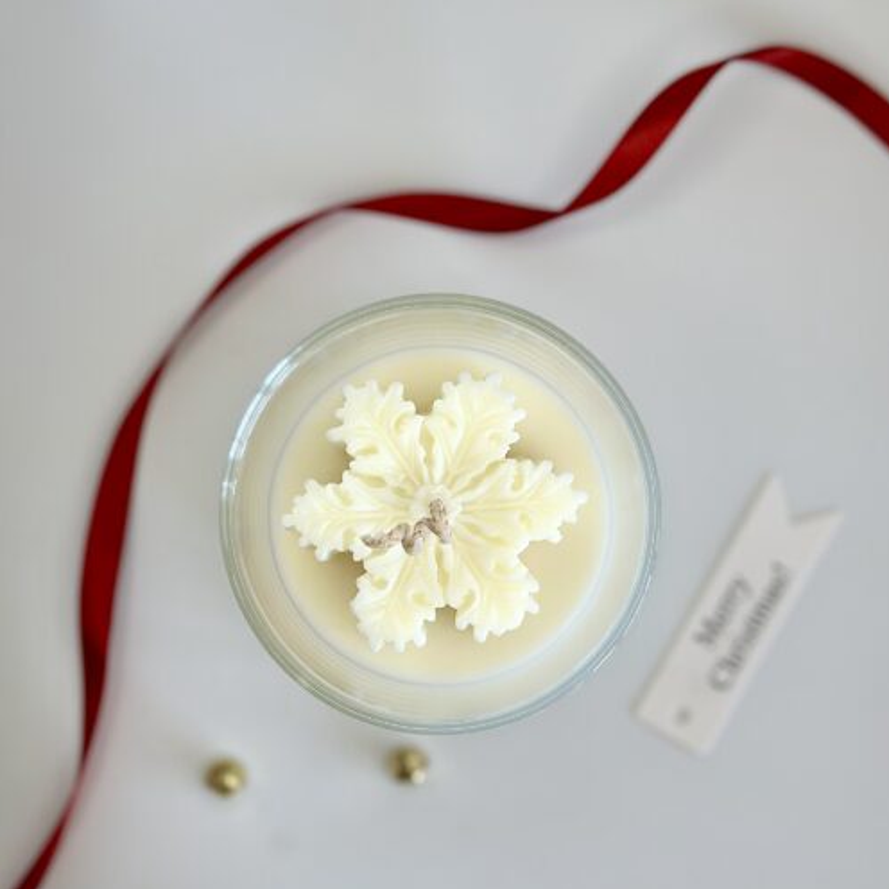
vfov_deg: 30.0
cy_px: 506
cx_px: 446
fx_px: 1656
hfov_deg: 30.0
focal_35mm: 57
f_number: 1.78
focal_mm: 6.86
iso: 80
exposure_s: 1/301
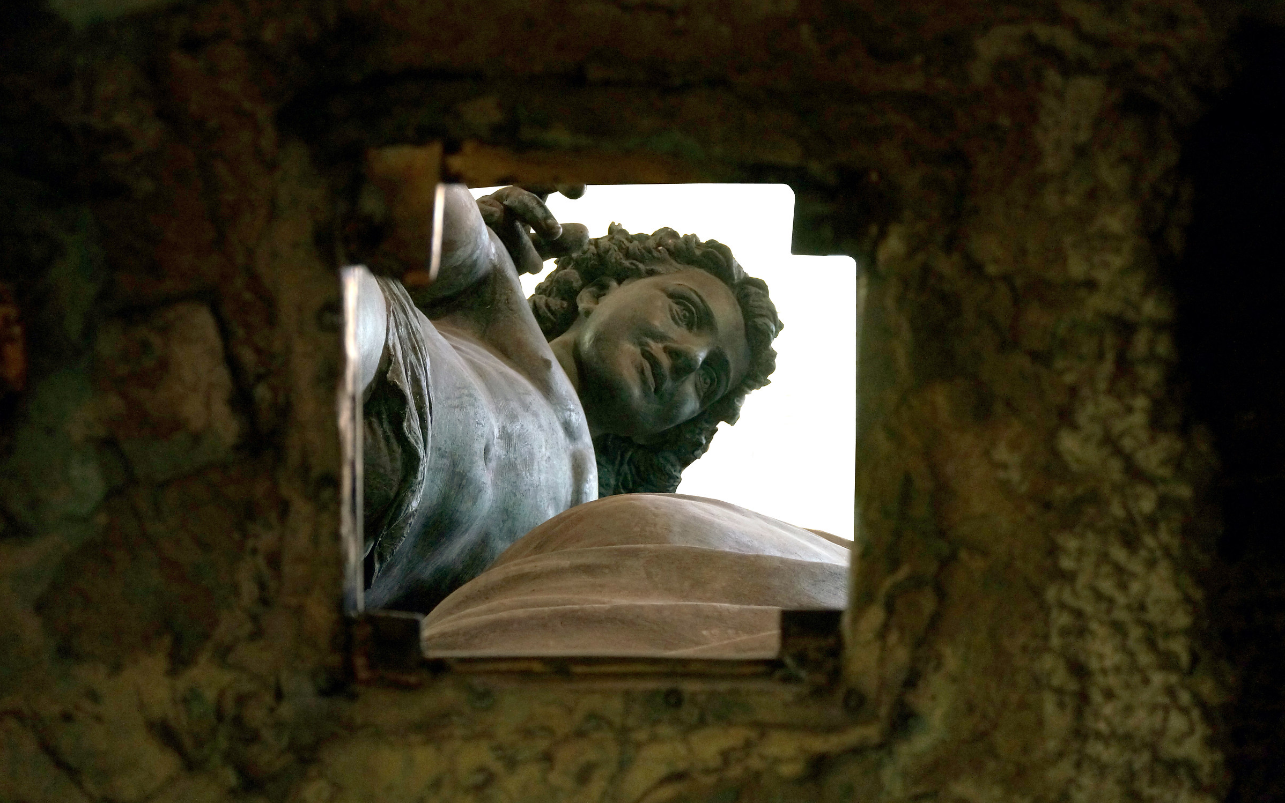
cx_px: 642
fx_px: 1821
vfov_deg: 24.9
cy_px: 394
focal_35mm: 52
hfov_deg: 38.9
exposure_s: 1/60
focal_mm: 34
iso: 1000
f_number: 5
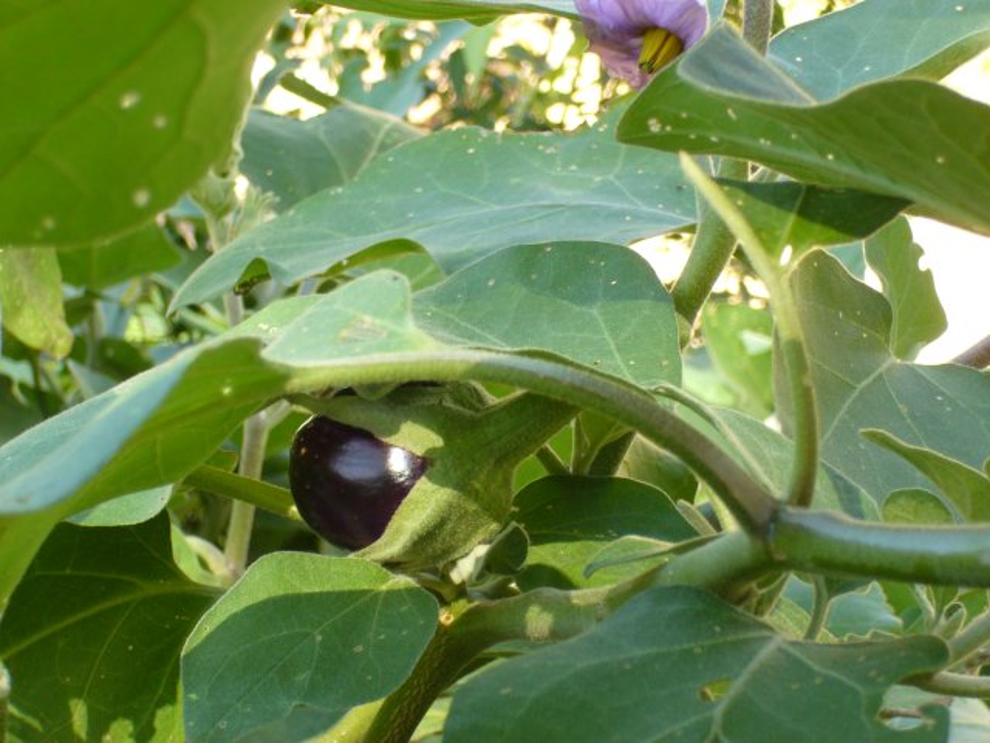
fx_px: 3003
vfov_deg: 14.1
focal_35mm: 105
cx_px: 495
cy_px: 372
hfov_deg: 18.7
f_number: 5
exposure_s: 1/40
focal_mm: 17.4
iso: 100
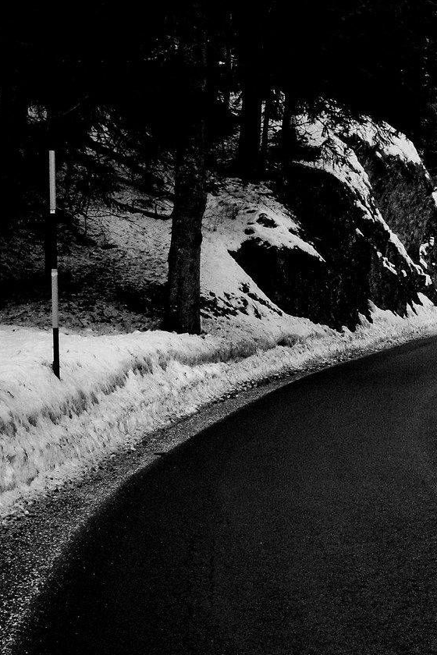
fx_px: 1821
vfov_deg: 20.4
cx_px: 601
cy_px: 317
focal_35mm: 100
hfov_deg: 13.1
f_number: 8
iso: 500
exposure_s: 1/850
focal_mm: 23
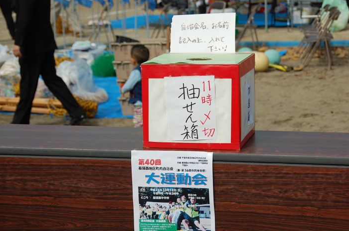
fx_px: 929
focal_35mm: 96
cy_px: 128
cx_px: 191
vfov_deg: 14.2
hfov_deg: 21.3
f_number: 5.6
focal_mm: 56
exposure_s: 1/1600
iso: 200
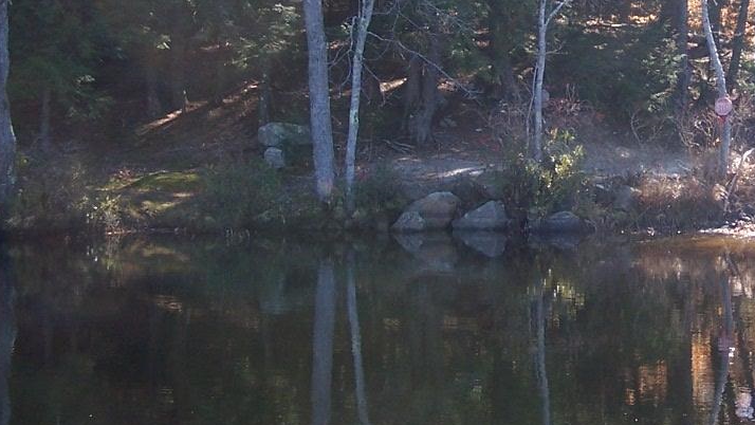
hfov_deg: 23.1
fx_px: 1802
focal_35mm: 90
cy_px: 5
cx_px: 656
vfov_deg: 13.3
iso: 80
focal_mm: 6.3
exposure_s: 1/180
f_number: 2.8
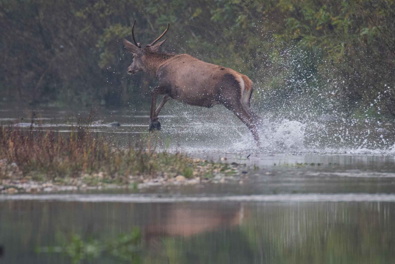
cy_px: 132
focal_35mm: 900
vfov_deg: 1.5
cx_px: 198
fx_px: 9876
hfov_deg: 2.3
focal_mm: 600
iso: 900
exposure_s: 1/640
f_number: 6.3
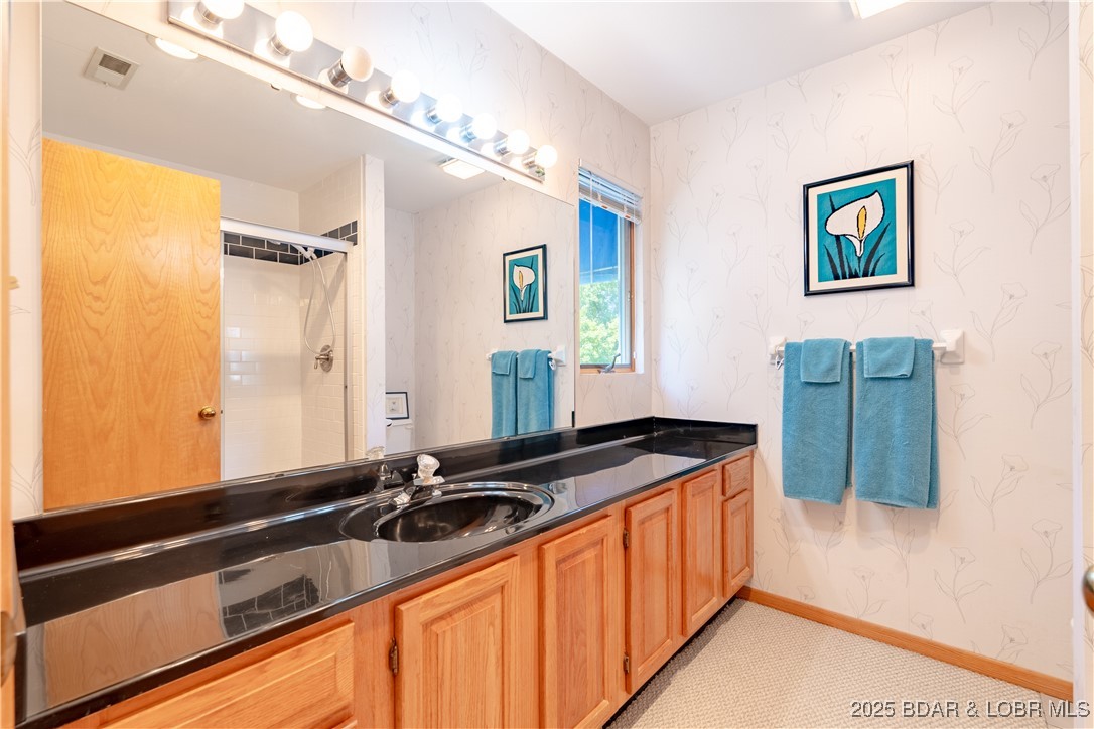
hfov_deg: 96.7
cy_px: 364
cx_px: 547
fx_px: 486
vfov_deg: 73.7
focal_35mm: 16
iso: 200
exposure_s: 1/125
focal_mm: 16
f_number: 8
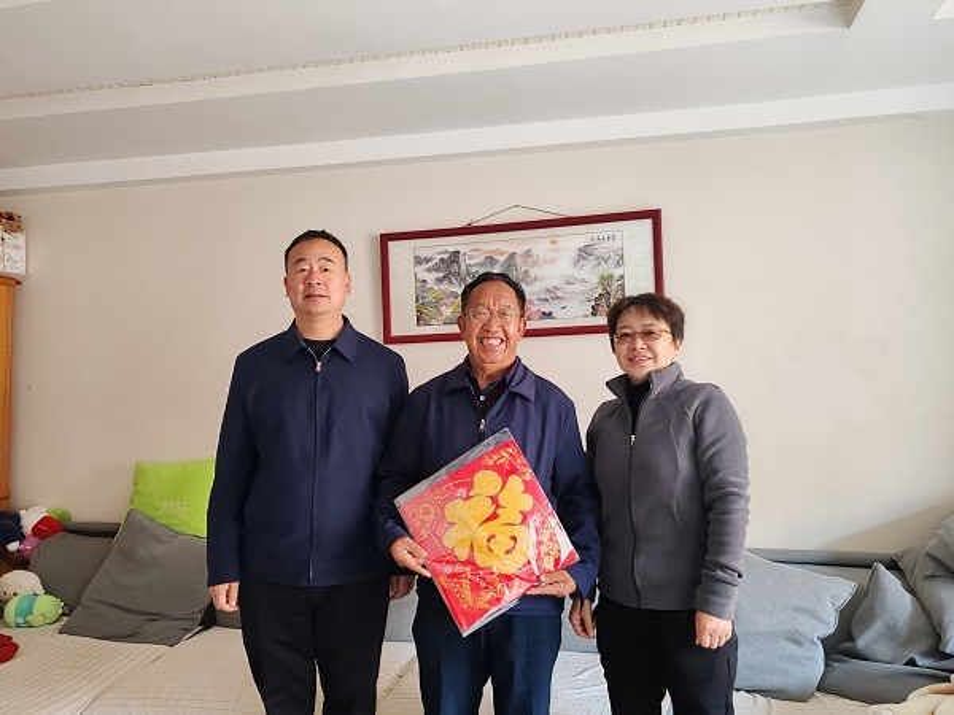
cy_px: 358
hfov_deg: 65.3
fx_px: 744
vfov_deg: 51.4
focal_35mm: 27
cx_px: 477
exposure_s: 1/50
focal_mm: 6.12
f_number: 1.9
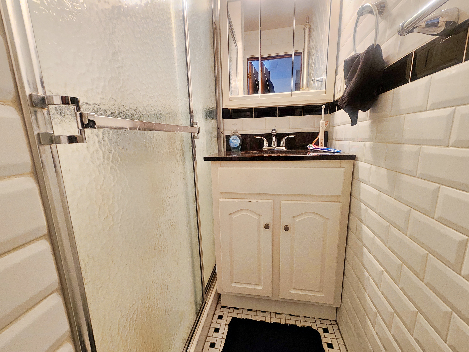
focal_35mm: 13
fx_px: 176
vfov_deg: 89.9
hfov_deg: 106.2
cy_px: 176
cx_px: 234
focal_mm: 2.2
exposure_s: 1/60
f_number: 2.2
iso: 320
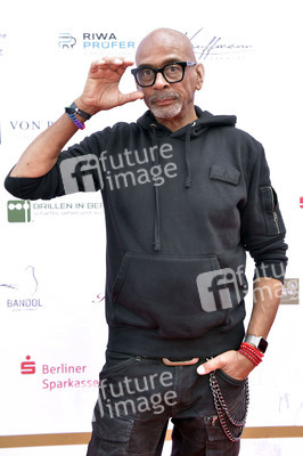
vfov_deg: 50.7
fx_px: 481
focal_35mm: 38
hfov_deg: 35.0
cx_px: 152
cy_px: 228
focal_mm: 38
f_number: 4.5
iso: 400
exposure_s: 1/200
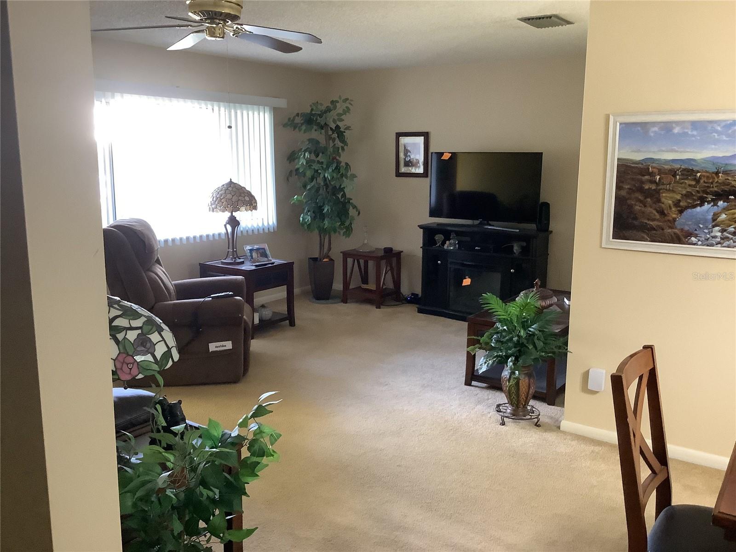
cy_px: 276
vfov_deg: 45.4
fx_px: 659
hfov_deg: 58.4
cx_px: 368
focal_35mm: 31
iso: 320
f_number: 2.4
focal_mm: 3.3
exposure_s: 1/33
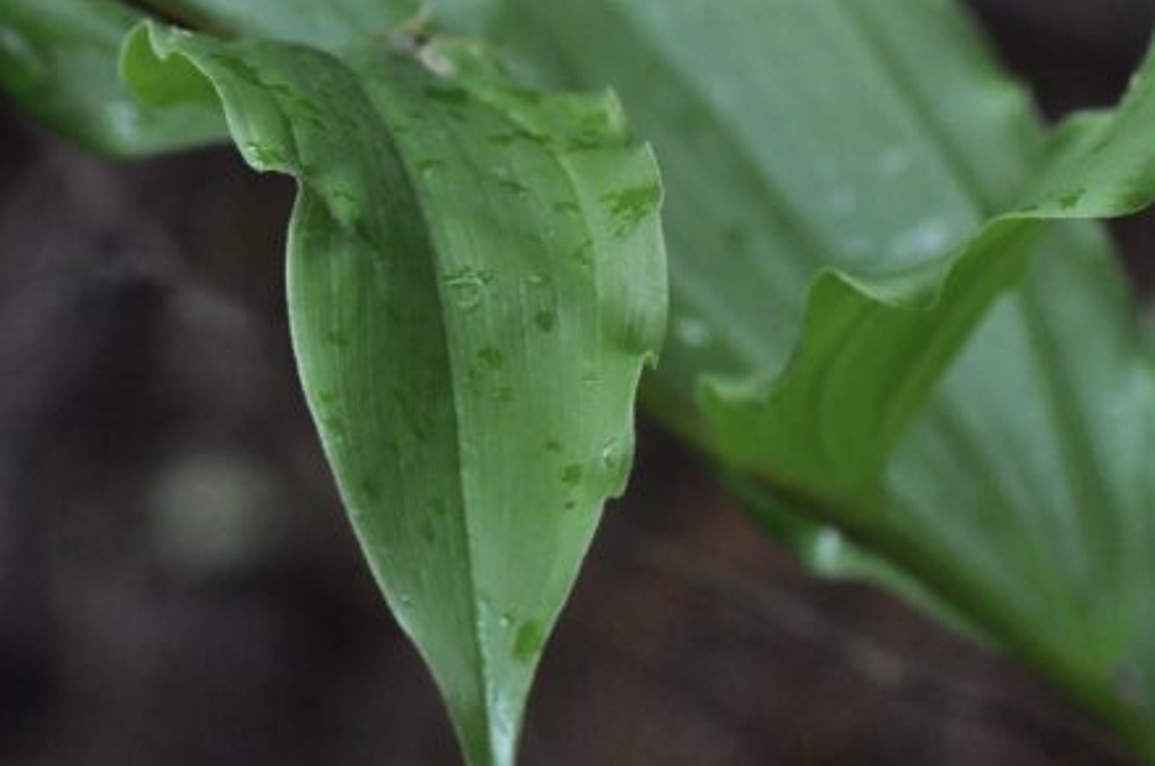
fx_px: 13755
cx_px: -89
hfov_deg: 4.8
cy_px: -159
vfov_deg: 3.2
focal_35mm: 429
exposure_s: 1/1000
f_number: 6.3
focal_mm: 105
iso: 1000
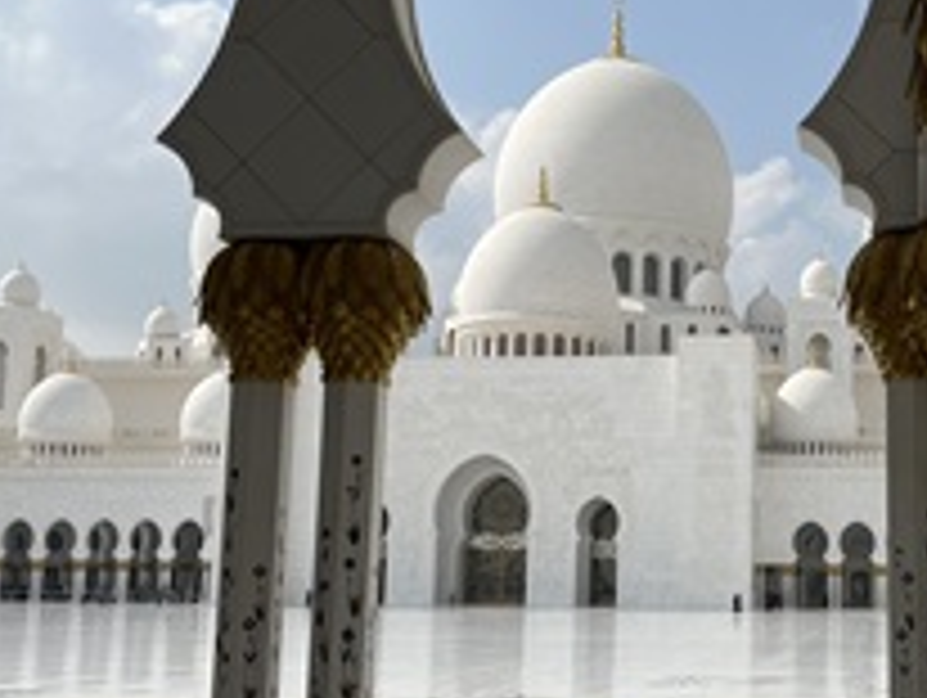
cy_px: 367
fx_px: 1421
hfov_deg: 35.2
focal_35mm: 53
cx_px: 720
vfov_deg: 27.6
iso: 50
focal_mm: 5.1
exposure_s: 1/9091
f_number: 1.6
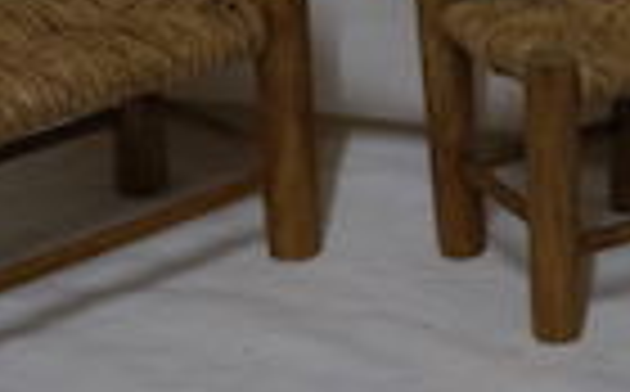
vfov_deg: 8.8
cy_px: -74
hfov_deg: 14.2
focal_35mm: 146
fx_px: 2503
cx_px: 612
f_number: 3.2
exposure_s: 1/30
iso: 400
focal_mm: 26.5
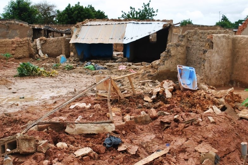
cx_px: 122
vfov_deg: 33.4
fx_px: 276
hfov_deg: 48.4
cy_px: 85
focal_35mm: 40
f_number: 7.1
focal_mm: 26
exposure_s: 1/200
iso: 100
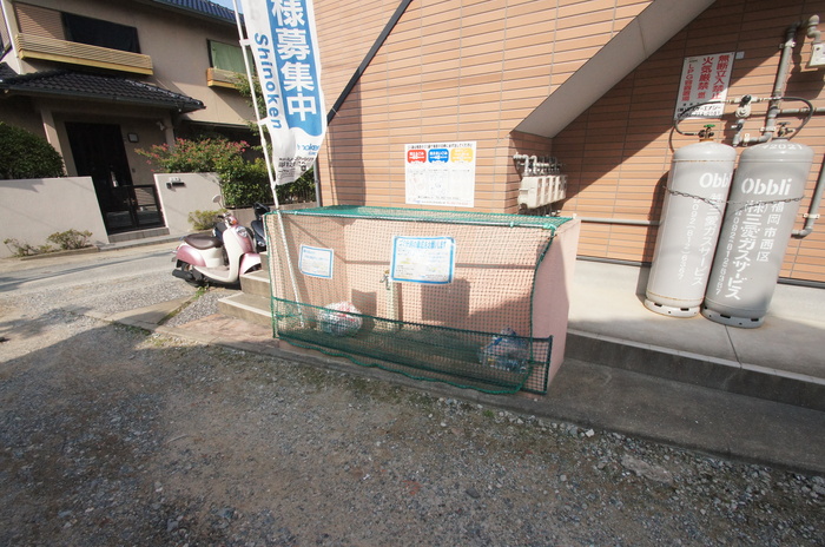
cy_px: 274
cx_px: 412
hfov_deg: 100.5
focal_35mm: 15
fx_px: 343
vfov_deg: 77.1
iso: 1600
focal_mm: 10
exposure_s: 1/1000
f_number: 11
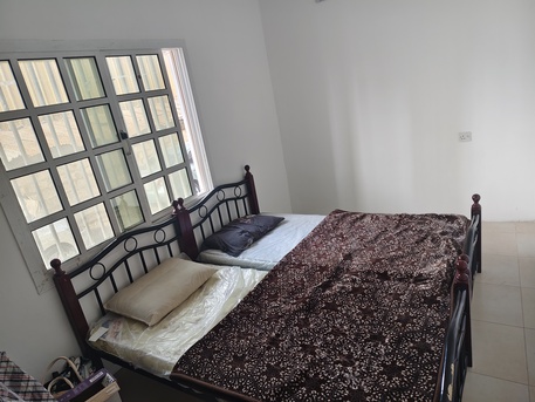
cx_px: 268
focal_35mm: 23
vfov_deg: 58.9
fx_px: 356
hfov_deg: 73.9
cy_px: 201
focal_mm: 5.56
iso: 604
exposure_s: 1/100
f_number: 1.88
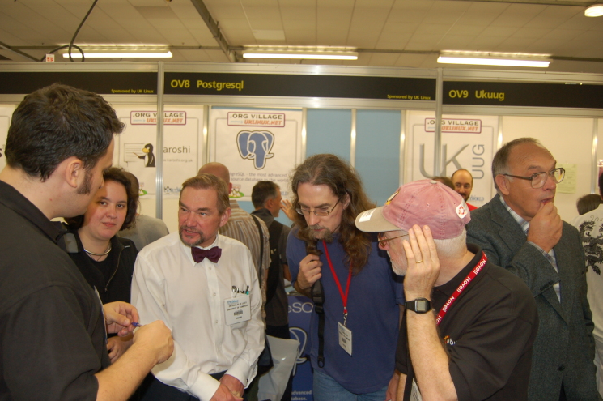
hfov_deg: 63.7
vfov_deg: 44.9
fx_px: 485
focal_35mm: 29
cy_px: 207
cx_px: 318
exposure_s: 1/60
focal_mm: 18
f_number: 3.5
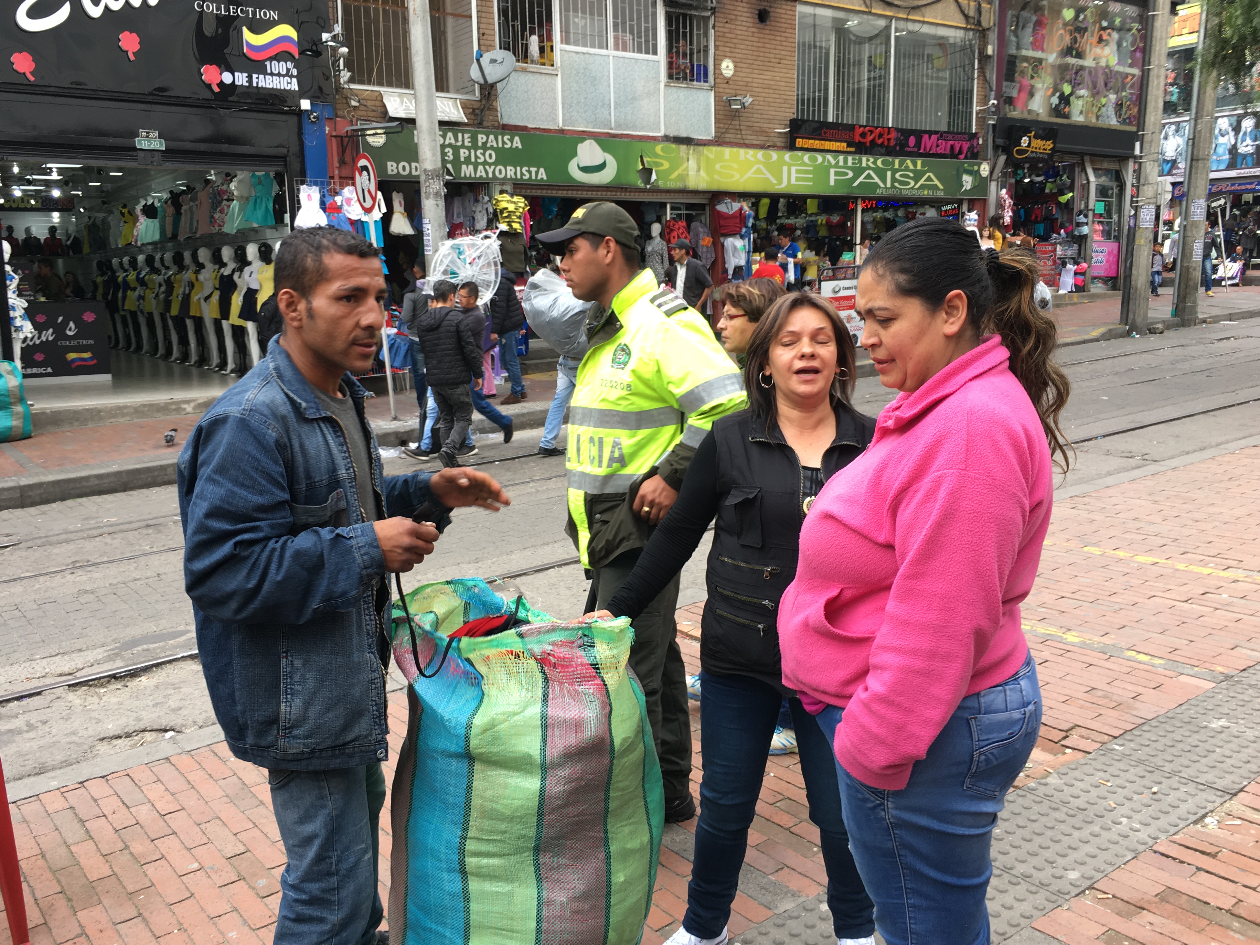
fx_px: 1092
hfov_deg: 60.0
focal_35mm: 30
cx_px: 618
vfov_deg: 46.8
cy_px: 471
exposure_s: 1/120
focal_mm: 4.15
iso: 25
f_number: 2.2
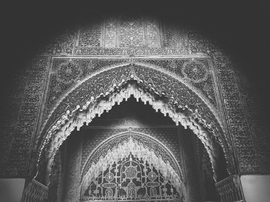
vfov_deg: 48.2
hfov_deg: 61.7
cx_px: 135
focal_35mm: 29
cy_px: 101
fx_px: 226
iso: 50
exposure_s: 1/30
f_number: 2.2
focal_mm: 4.15
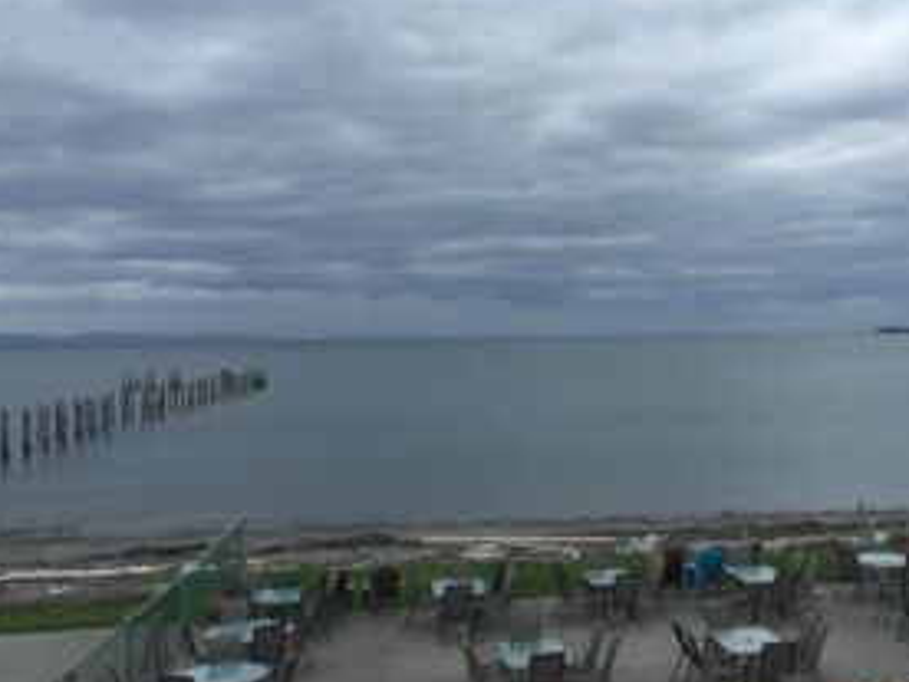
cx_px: 590
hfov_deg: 44.3
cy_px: 346
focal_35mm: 42
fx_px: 1103
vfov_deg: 34.3
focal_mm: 4.15
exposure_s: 1/682
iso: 32
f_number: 2.2
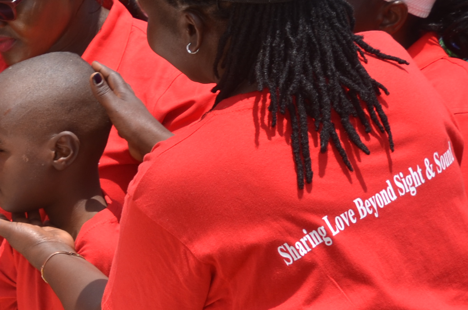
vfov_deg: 6.5
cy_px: 132
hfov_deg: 9.6
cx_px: -149
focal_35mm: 211
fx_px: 2737
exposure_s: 1/250
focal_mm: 50
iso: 100
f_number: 10
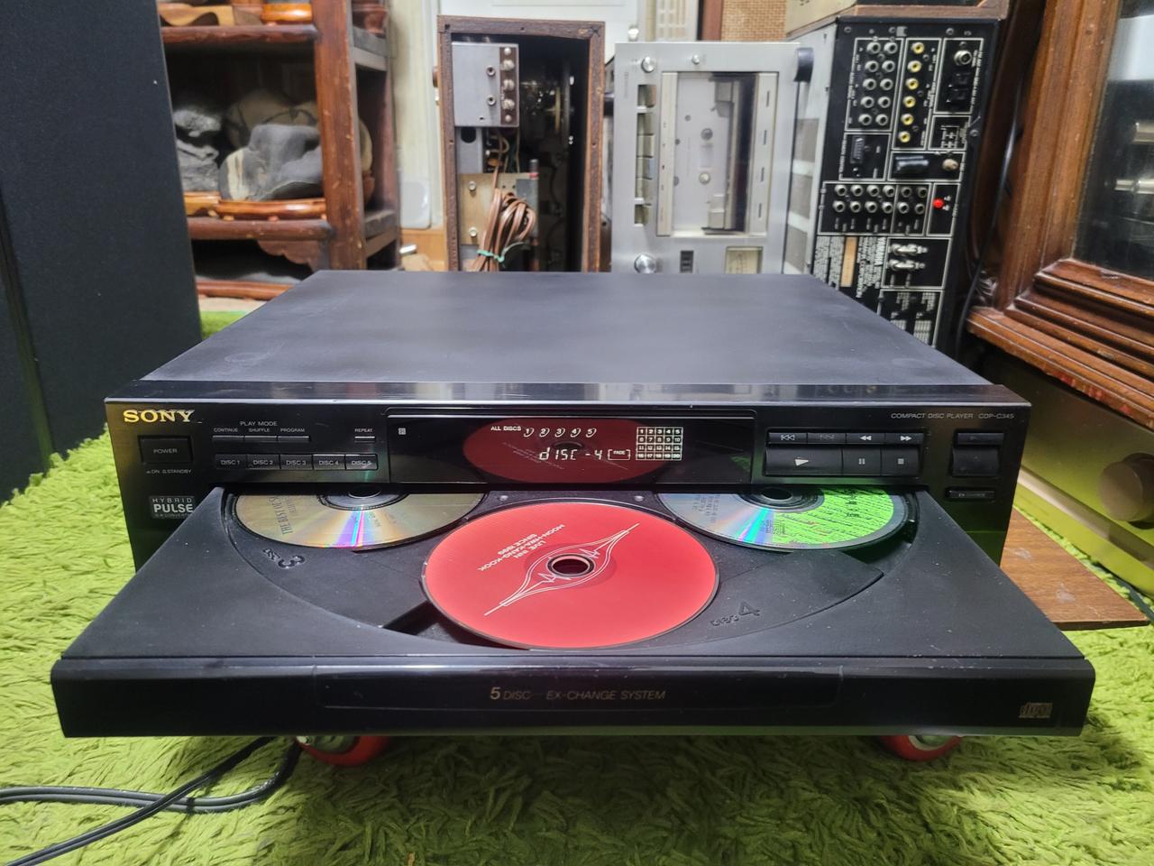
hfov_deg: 67.3
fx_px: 867
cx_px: 577
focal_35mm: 26
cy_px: 433
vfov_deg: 53.1
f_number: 1.8
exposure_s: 1/40
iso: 400
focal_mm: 5.4
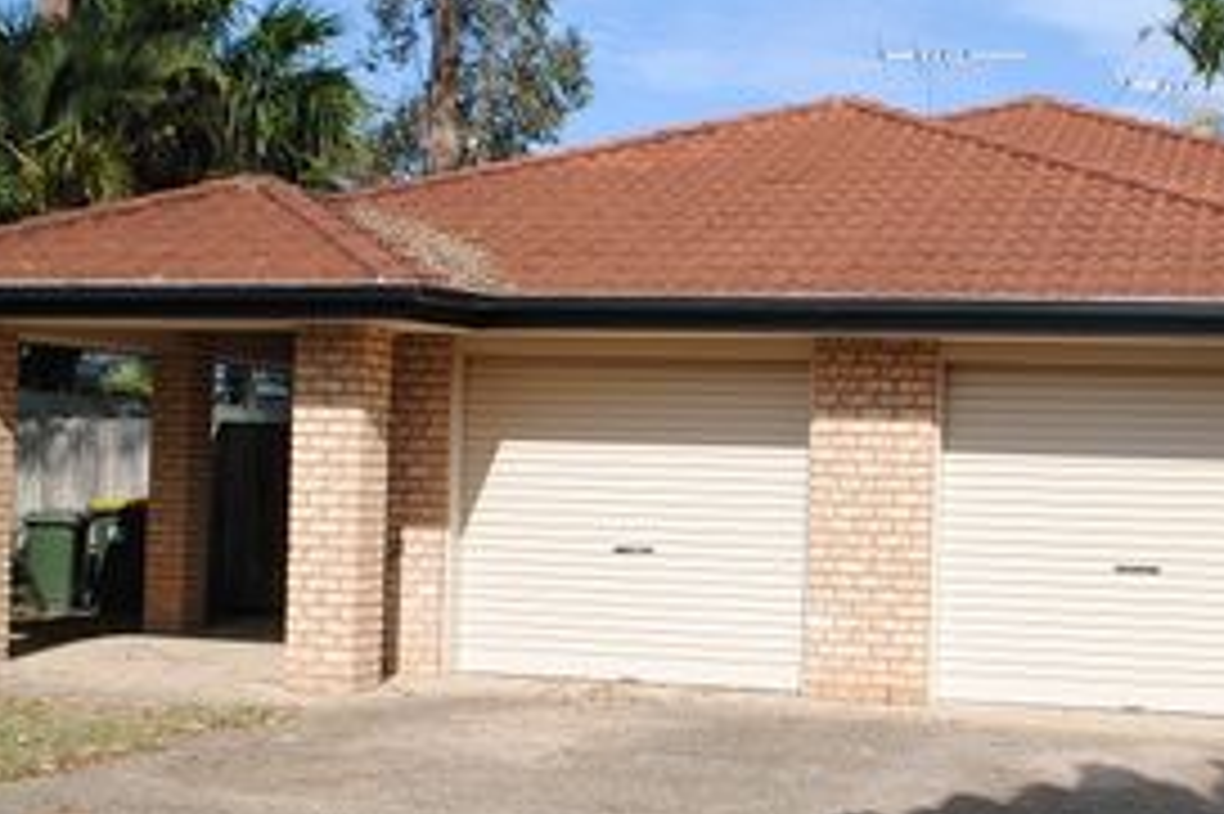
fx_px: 1937
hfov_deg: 34.8
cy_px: 394
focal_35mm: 57
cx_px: 788
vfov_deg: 23.7
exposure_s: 1/320
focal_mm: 22
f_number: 9
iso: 100
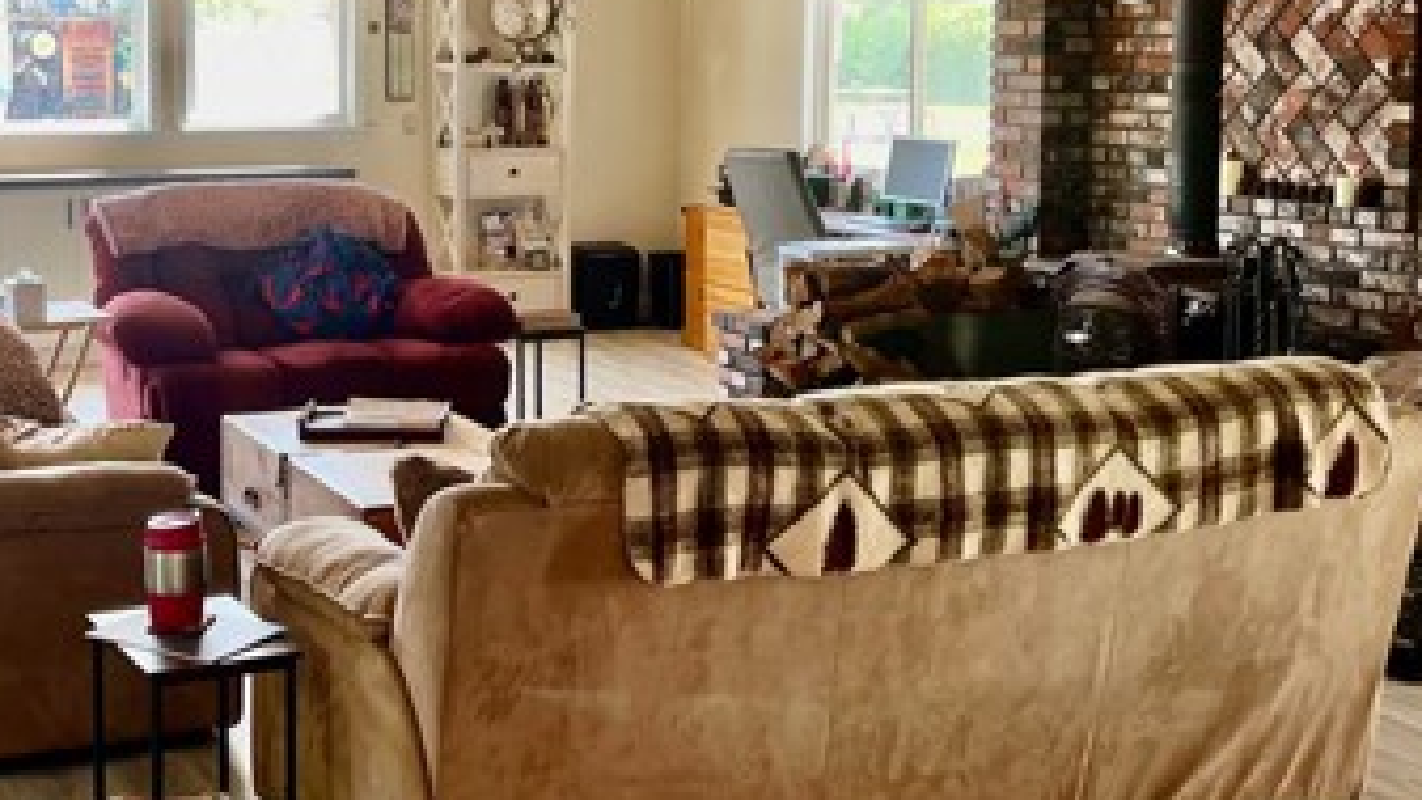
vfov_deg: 22.0
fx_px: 2036
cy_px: 207
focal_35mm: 54
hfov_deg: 37.7
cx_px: 394
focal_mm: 5.7
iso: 64
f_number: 1.5
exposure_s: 1/120
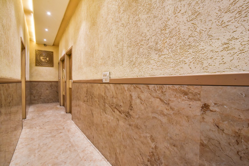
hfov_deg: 96.7
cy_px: 83
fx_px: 111
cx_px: 124
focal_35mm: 16
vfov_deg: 73.8
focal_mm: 16
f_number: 8
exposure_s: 1/50
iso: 2500
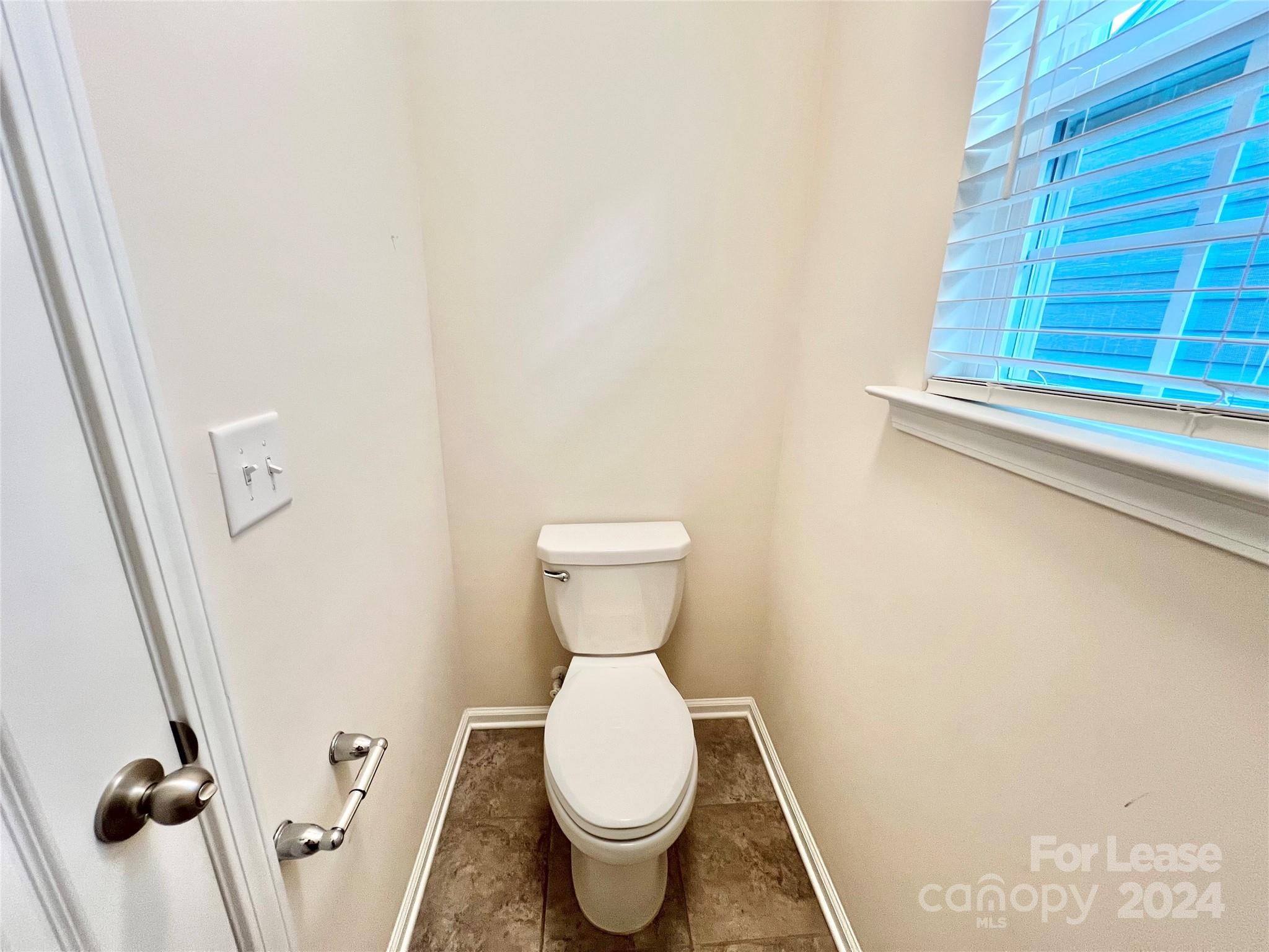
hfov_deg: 106.2
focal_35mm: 13
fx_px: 477
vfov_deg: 89.9
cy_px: 476
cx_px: 634
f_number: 1.8
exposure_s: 1/120
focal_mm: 1.57
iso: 200
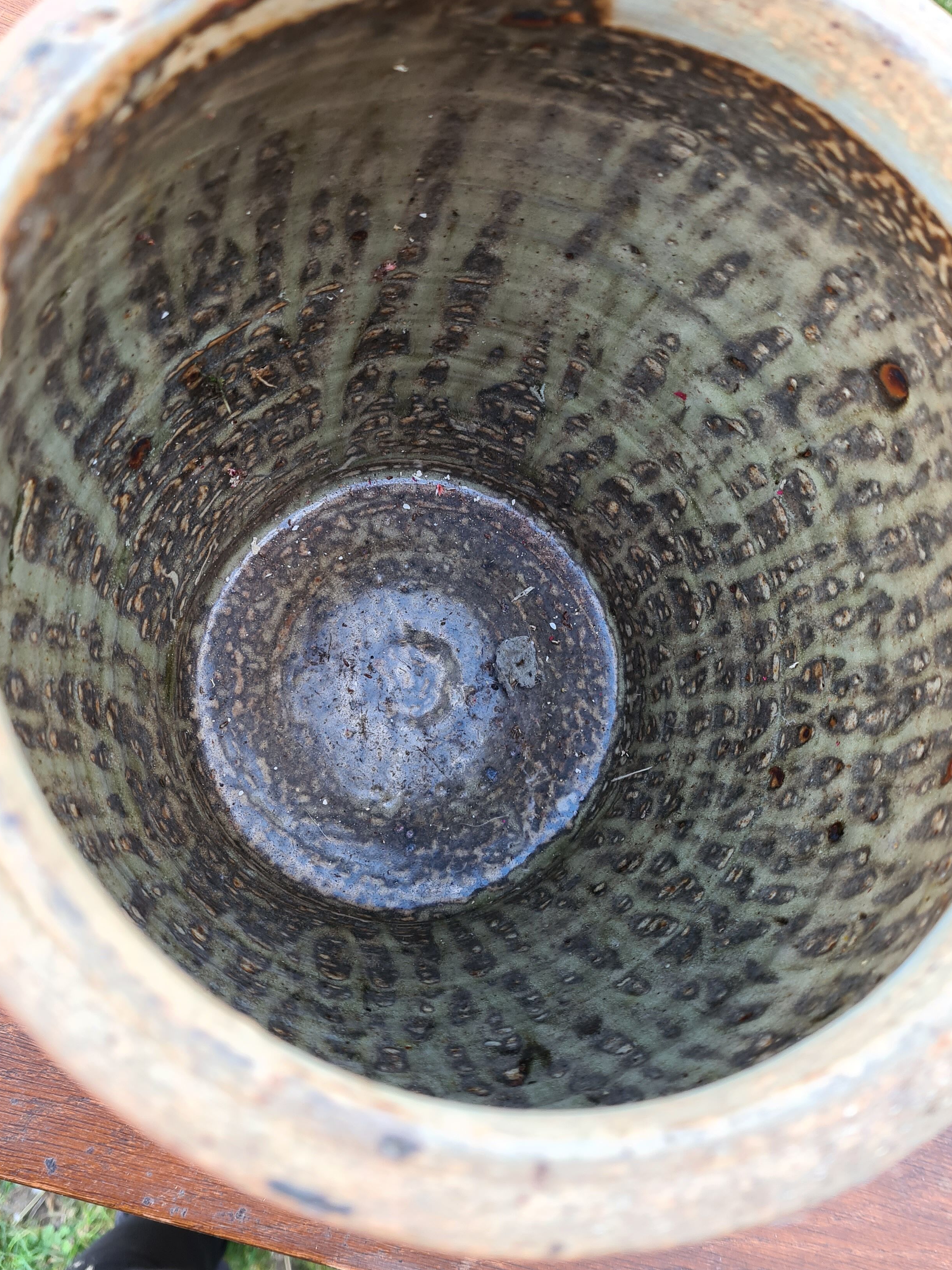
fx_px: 1173
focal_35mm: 32
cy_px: 538
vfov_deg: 56.6
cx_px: 513
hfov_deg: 44.1
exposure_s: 1/50
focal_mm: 5.4
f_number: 1.8
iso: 50
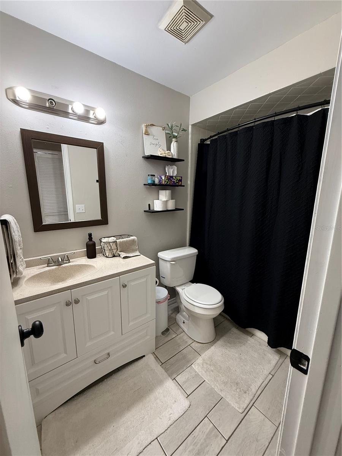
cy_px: 228
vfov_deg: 102.1
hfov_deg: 85.7
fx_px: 184
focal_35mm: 14
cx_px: 171
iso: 250
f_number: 2.2
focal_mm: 2.22
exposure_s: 1/60
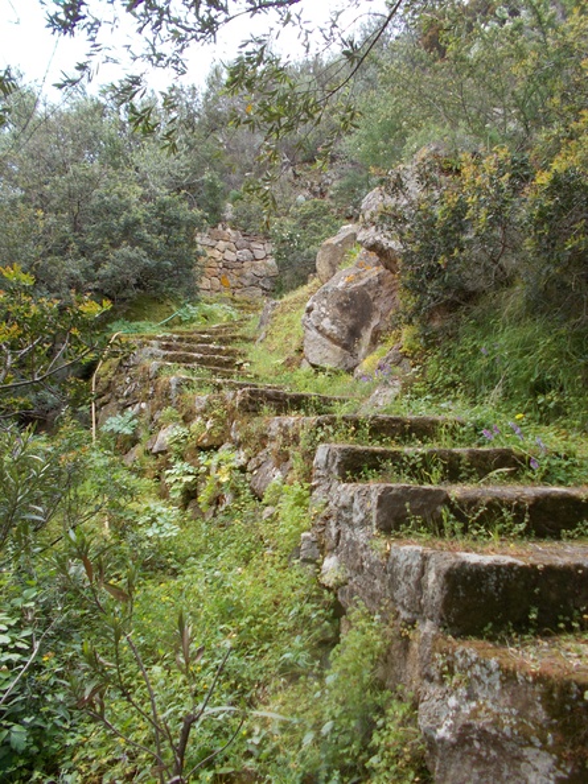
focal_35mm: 26
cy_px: 392
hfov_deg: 53.0
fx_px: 589
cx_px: 294
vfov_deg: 67.3
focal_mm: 4.6
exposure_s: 1/160
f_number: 3.2
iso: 80
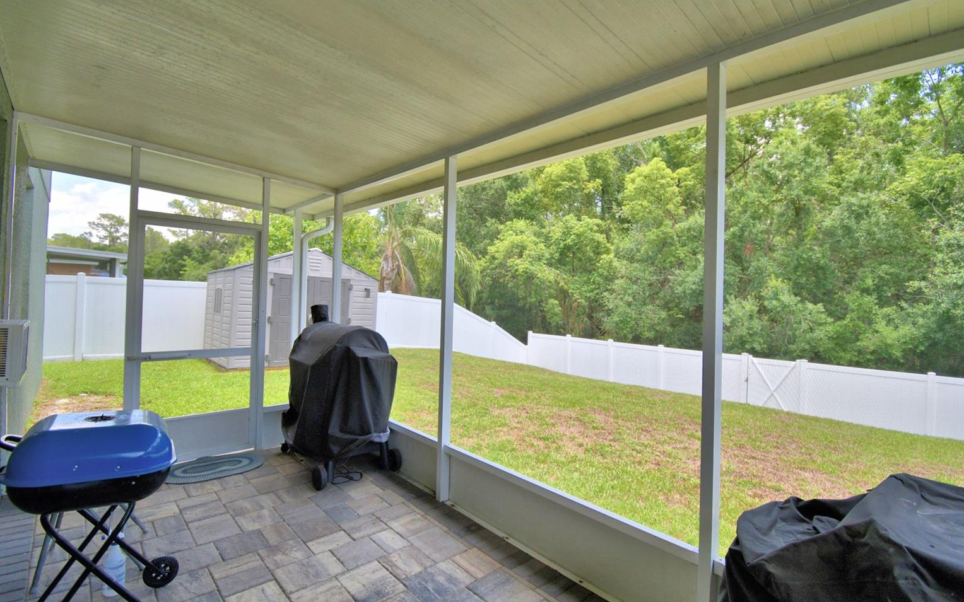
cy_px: 294
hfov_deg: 97.8
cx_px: 484
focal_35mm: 16
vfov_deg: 71.2
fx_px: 420
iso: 200
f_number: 4.5
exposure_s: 1/320
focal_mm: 10
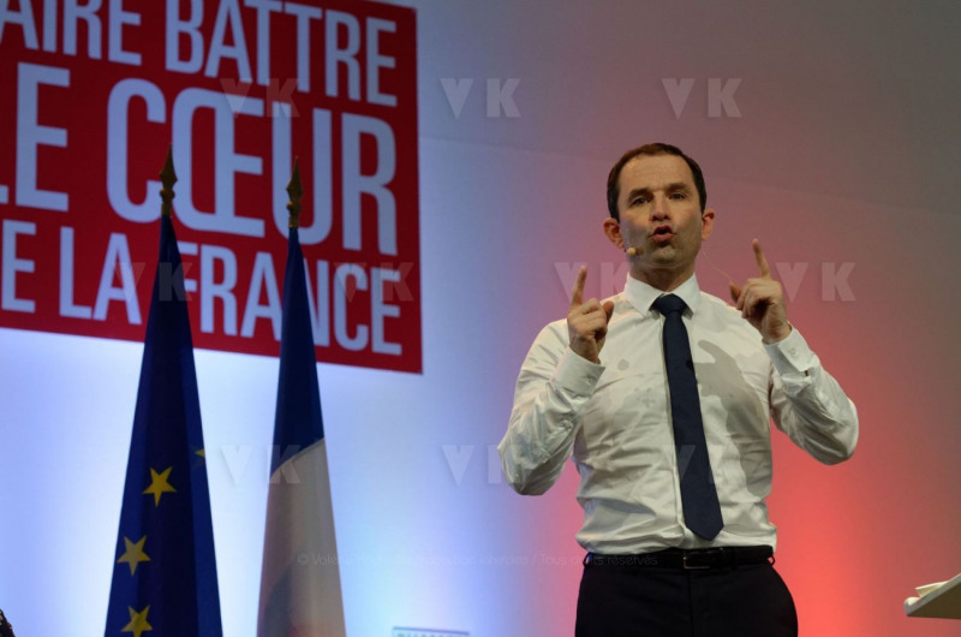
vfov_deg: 9.9
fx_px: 3676
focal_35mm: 138
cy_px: 318
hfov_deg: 14.9
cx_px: 480
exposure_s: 1/400
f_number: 4.5
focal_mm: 92
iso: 1000
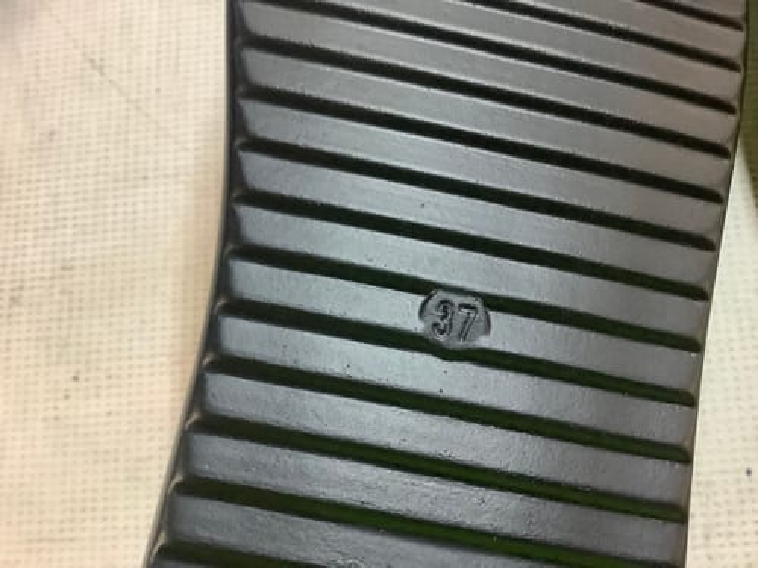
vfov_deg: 45.4
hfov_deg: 58.4
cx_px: 379
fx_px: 679
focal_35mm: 31
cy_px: 284
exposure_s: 1/33
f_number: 2.4
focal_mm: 3.3
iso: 400
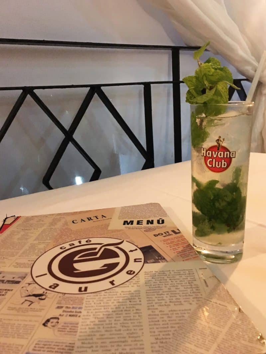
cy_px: 177
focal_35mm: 29
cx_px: 133
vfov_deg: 61.7
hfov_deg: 48.2
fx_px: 297
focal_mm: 4.15
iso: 500
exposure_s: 1/15
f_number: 2.2
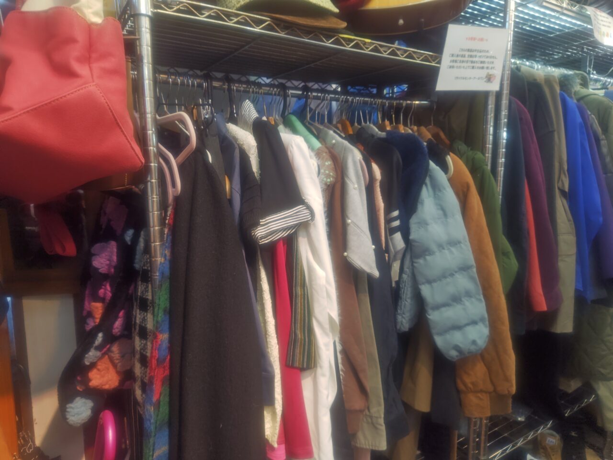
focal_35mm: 23
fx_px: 407
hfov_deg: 73.9
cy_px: 230
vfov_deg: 58.9
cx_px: 306
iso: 94
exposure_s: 1/50
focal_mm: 5.56
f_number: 1.9
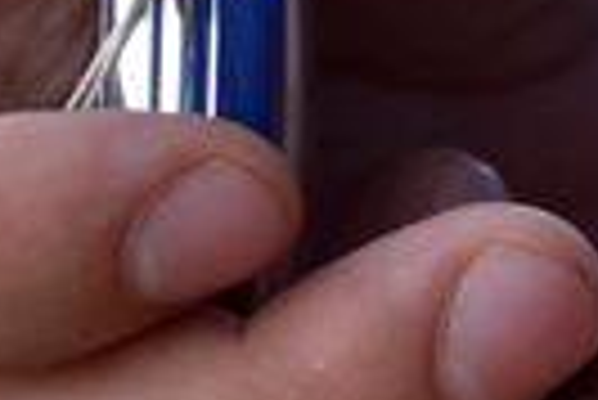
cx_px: 726
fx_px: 20845
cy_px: -63
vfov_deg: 1.1
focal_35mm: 1254
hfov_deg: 1.6
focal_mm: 165
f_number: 5.3
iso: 900
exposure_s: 1/500
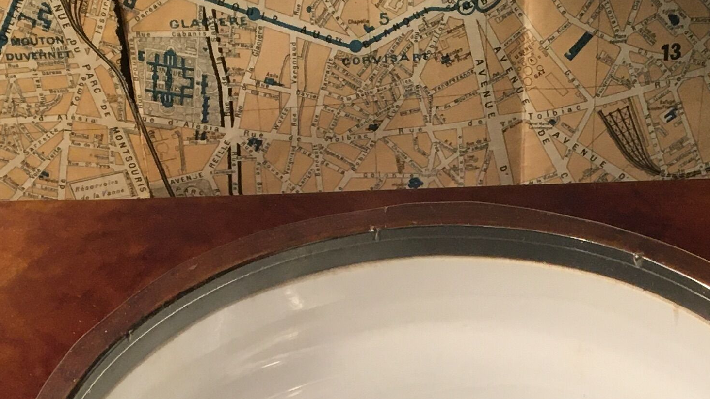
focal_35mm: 87
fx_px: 1638
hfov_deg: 24.2
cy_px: 642
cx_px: 534
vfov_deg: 13.0
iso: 50
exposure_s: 1/33
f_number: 2.2
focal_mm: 4.15
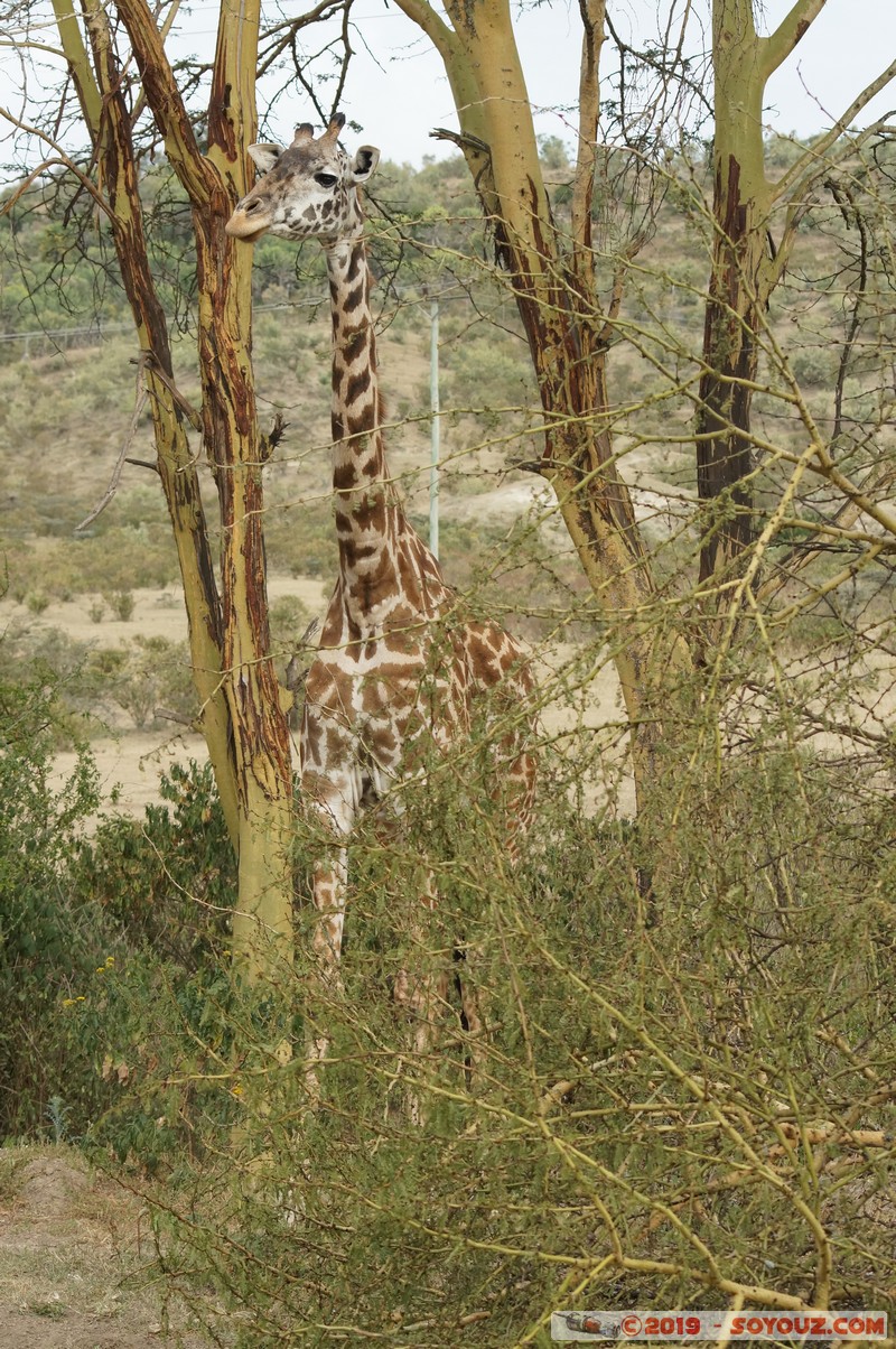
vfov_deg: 19.5
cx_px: 448
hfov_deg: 13.0
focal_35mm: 105
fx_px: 3929
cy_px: 674
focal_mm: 70
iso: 800
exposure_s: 1/400
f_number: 7.1
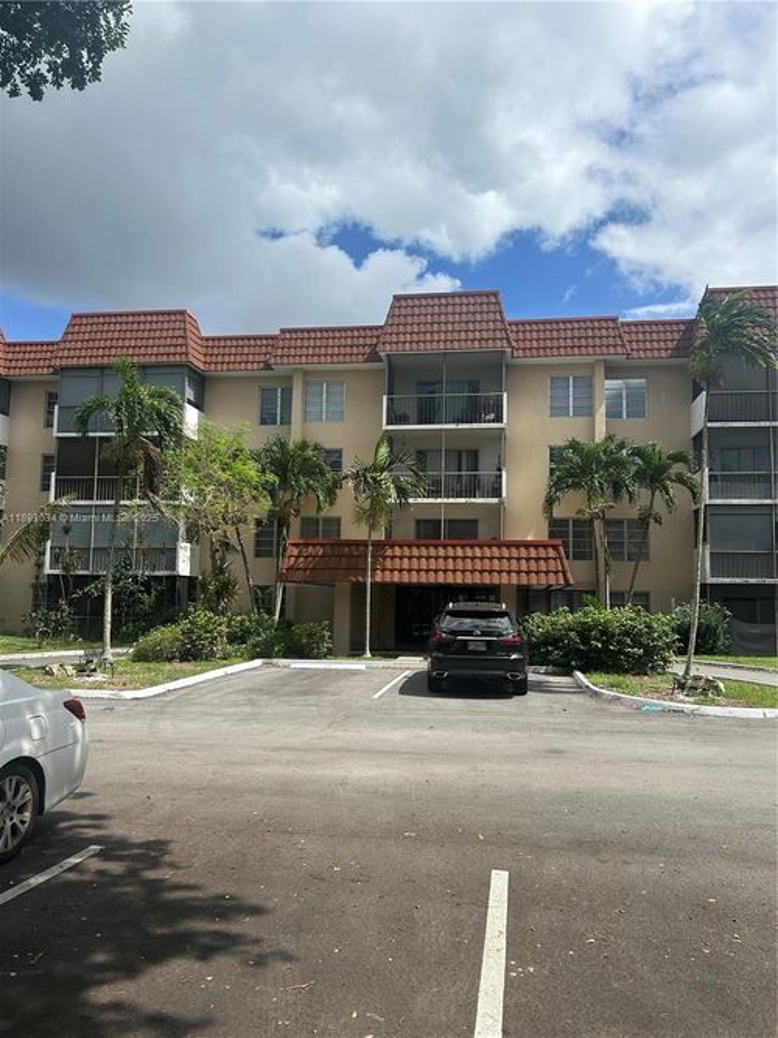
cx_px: 389
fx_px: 779
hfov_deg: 53.0
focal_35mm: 26
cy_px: 519
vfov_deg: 67.3
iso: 50
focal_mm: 5.7
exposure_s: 1/5587
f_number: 1.5
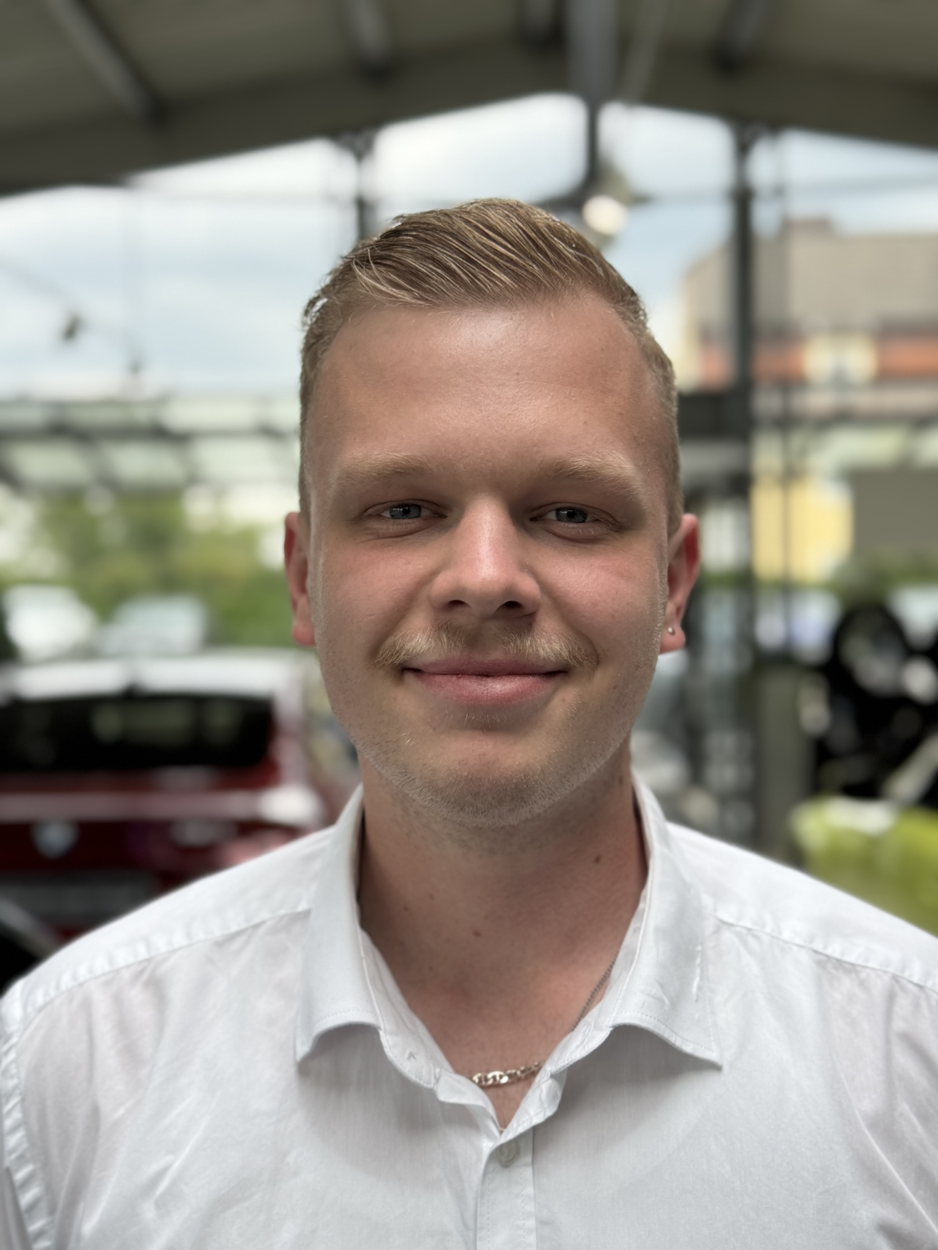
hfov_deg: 30.3
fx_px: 1734
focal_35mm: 48
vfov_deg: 39.7
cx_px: 469
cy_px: 625
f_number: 1.78
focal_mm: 6.76
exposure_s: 1/296
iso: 64
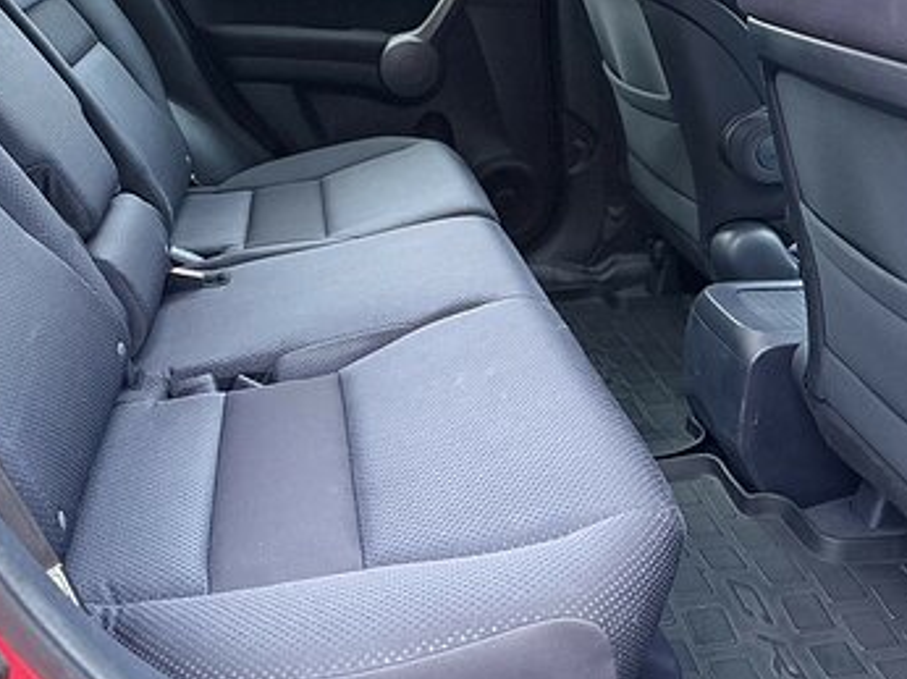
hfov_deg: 49.0
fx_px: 995
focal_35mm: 38
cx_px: 469
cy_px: 157
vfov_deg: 36.7
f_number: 1.78
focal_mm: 6.76
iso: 800
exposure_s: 1/60
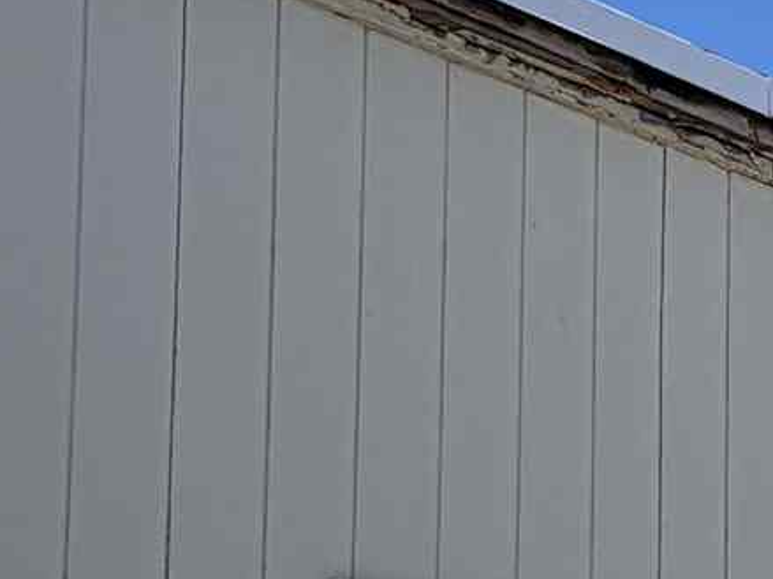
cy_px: 894
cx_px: 859
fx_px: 2188
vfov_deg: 14.0
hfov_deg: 19.2
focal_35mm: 98
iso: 25
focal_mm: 2.22
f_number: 2.2
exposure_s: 1/770
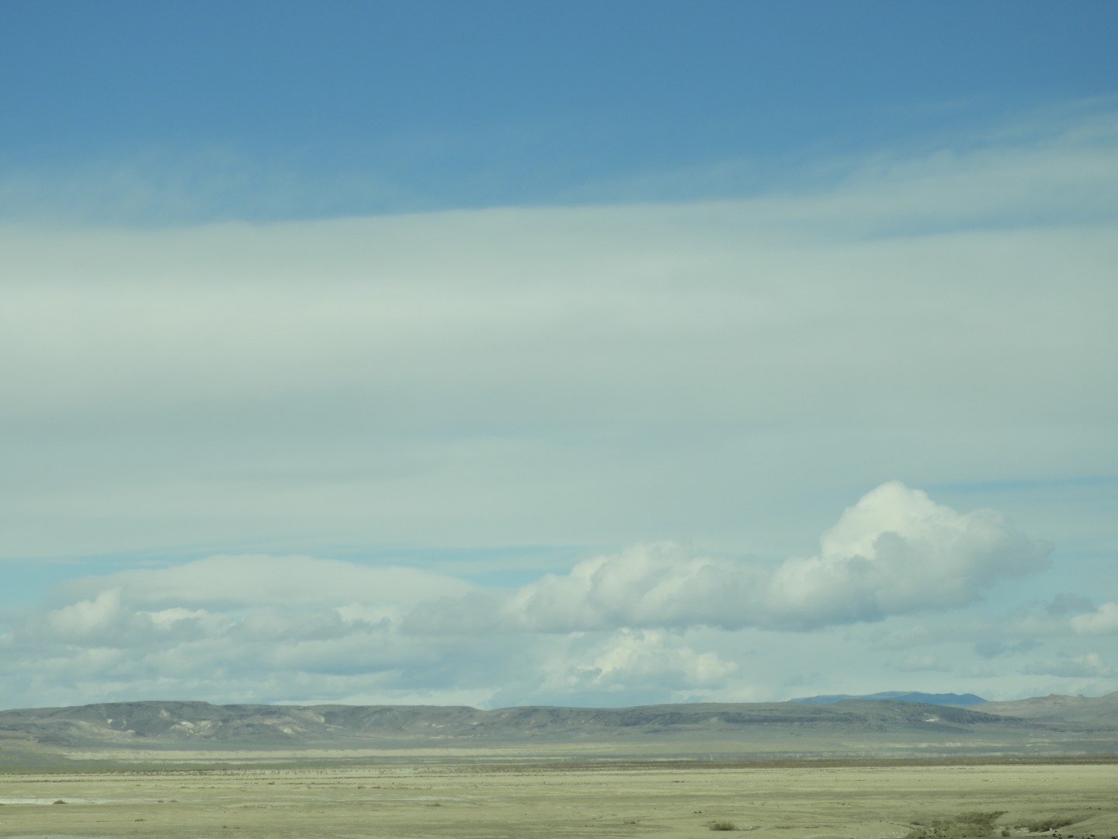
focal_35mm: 125
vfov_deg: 11.9
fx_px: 4037
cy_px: 420
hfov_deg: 15.8
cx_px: 559
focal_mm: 22.4
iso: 100
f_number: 5
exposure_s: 1/1000
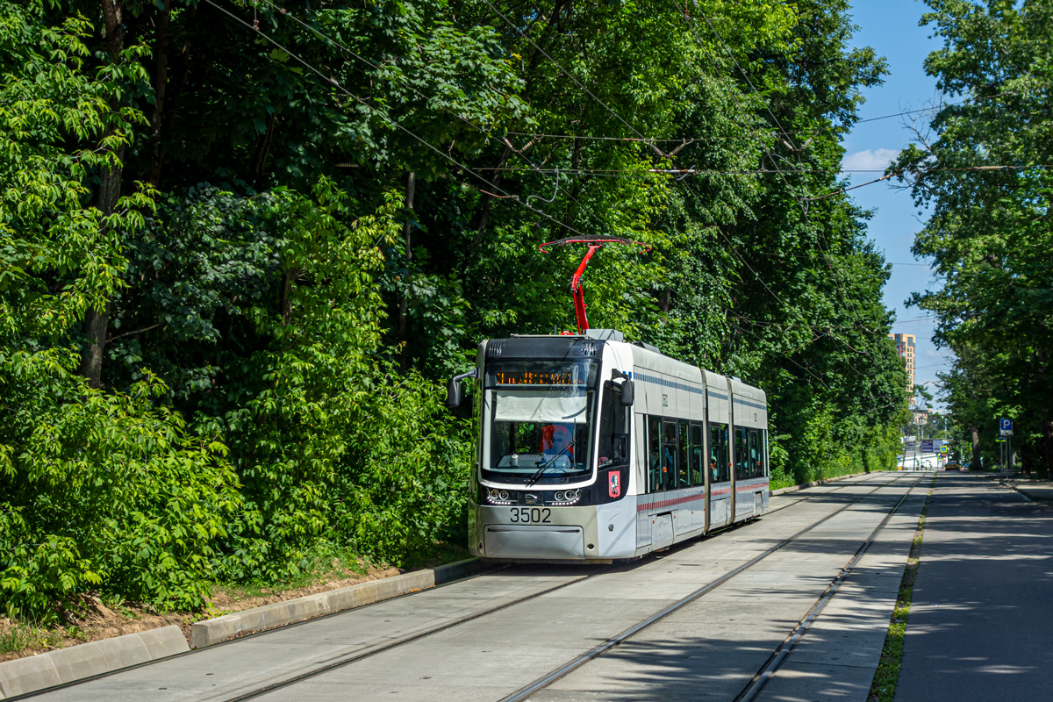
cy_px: 351
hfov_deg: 32.9
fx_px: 1784
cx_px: 526
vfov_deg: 22.3
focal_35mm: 61
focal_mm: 22.74
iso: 80
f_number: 3.5
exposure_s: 1/1250
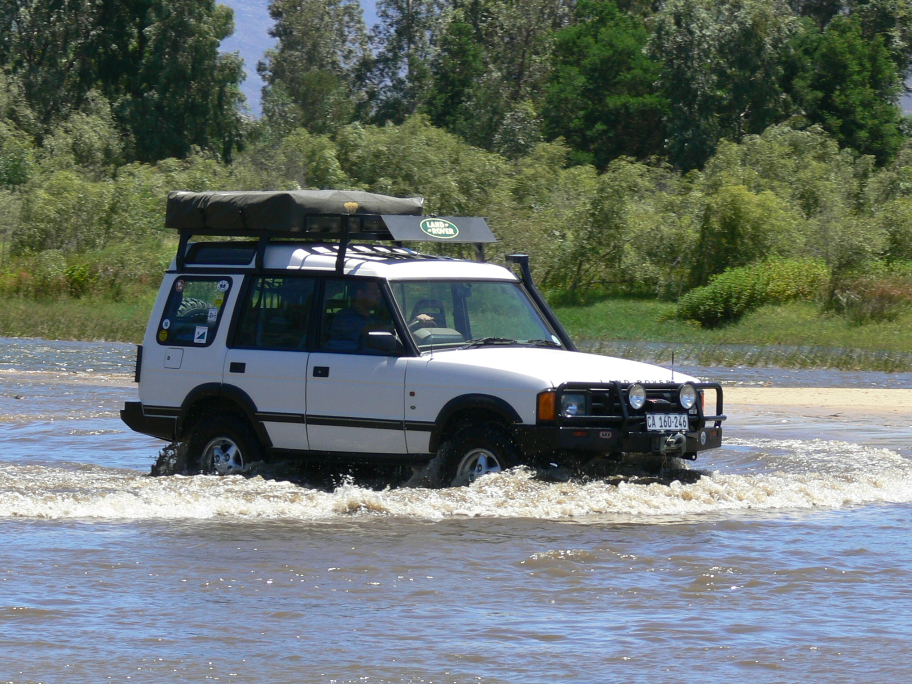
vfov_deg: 6.2
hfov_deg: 8.3
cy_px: 342
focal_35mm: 239
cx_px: 456
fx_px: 6297
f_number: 5.6
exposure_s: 1/250
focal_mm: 31.6
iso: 80
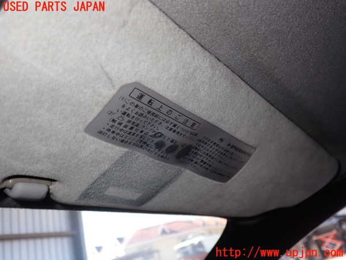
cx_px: 173
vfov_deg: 46.8
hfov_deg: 60.0
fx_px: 300
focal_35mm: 30
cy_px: 130
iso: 100
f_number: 6.3
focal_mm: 5.4
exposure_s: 1/30
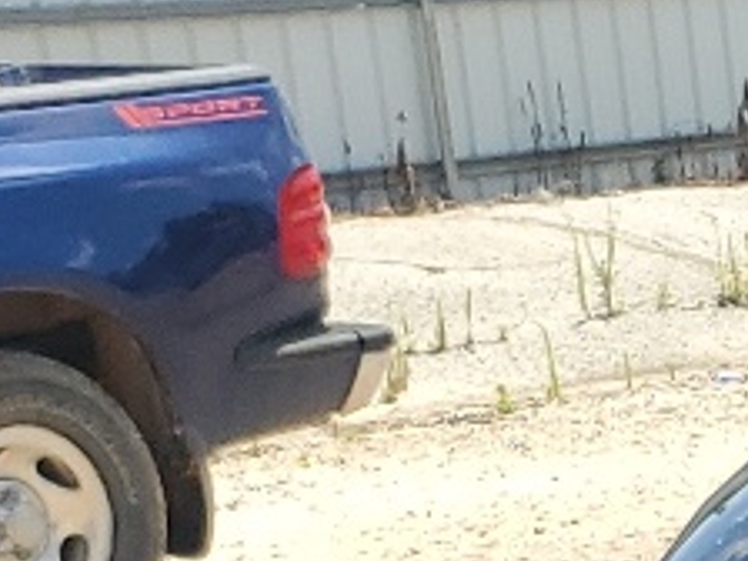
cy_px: 1222
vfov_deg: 7.6
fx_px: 4019
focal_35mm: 186
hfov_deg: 9.1
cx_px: 2040
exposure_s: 1/2000
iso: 50
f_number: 1.5
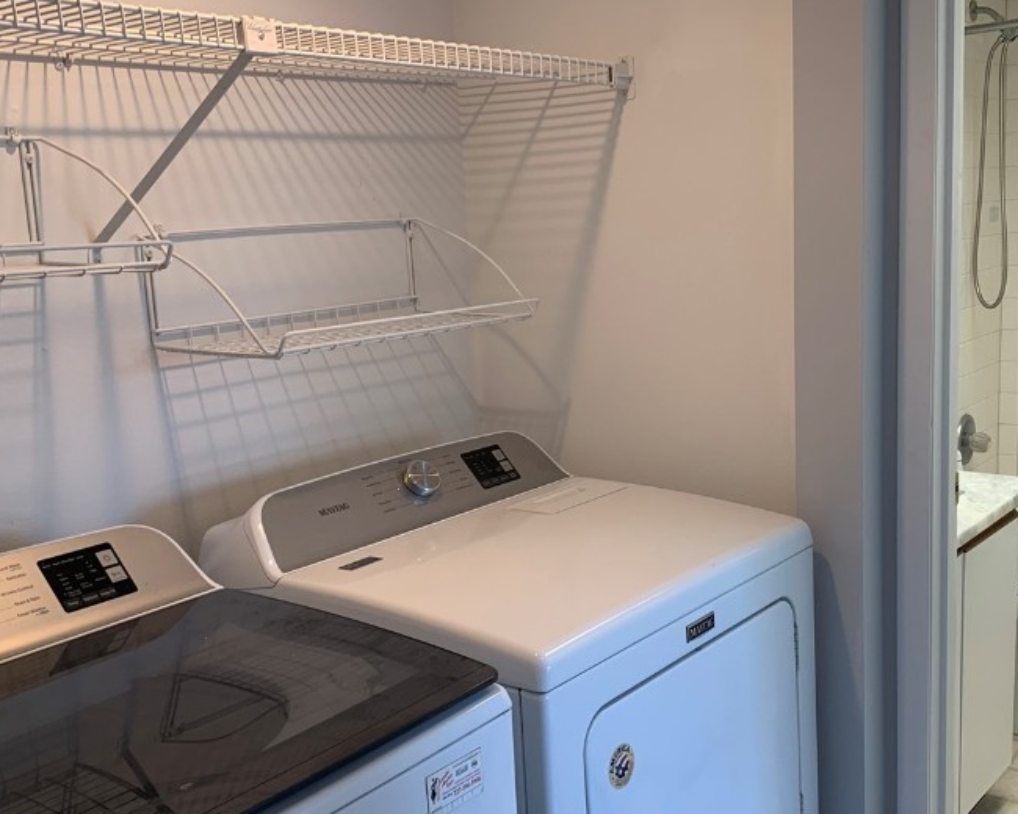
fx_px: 1205
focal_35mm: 40
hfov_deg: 45.4
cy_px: 443
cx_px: 636
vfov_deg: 37.3
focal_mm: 4.25
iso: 64
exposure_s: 1/60
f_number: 1.8
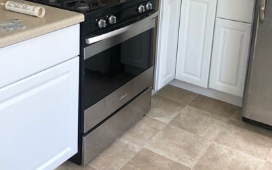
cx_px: 126
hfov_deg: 42.6
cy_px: 20
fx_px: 349
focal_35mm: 47
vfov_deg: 26.6
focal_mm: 3.99
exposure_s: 1/30
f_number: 1.8
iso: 25
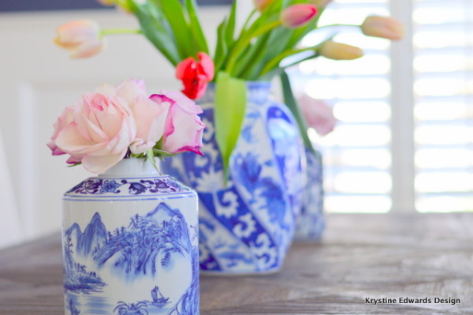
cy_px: 158
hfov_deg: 27.0
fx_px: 985
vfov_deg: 18.2
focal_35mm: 75
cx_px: 236
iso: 100
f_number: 2.5
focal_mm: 50
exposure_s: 1/80
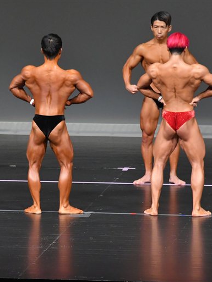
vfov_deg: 4.8
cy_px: 141
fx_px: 3379
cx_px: 54
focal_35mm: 414
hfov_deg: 3.6
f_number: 5.6
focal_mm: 190
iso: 5000
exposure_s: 1/400
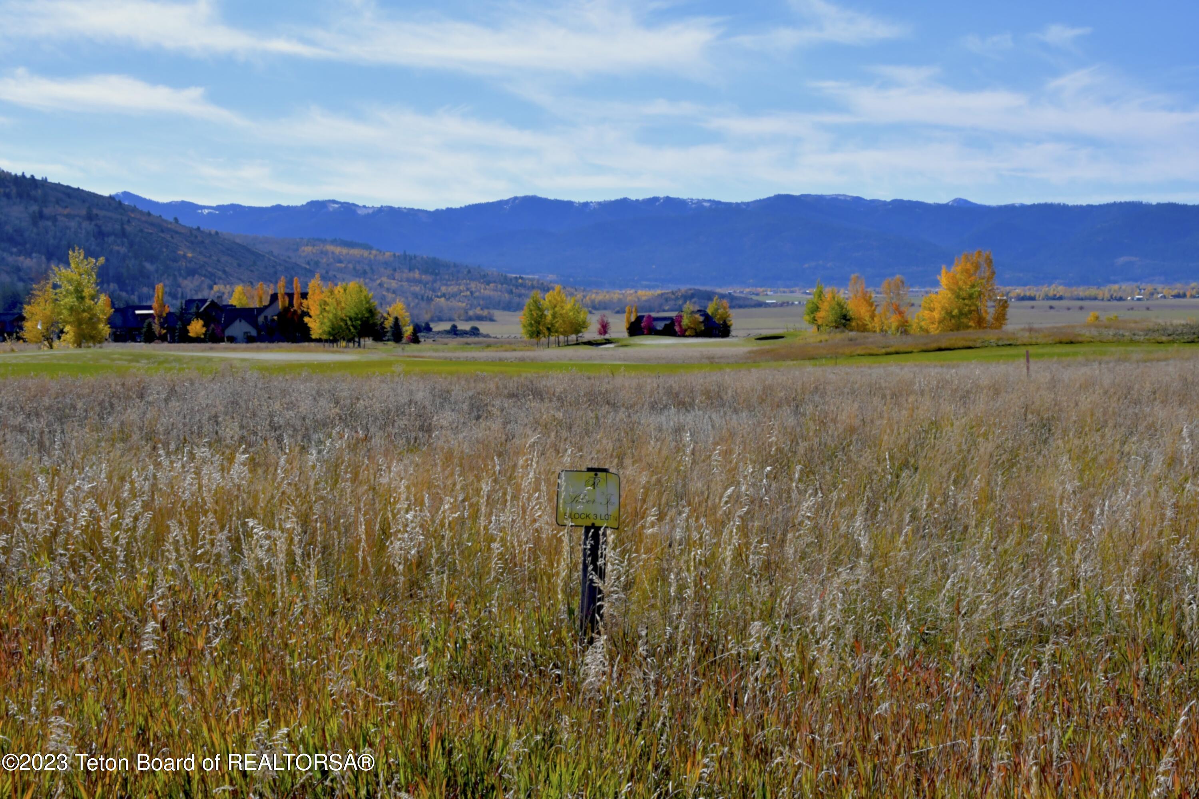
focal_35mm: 52
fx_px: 1748
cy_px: 400
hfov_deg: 37.9
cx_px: 600
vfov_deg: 25.8
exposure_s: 1/1600
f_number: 11
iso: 1600
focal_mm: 35
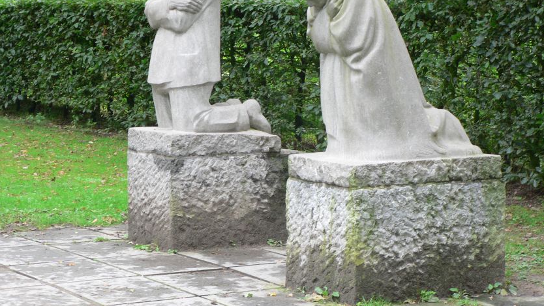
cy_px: 116
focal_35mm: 102
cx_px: 273
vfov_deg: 11.9
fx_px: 1471
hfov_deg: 20.9
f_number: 3.2
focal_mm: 15.5
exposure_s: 1/30
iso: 150
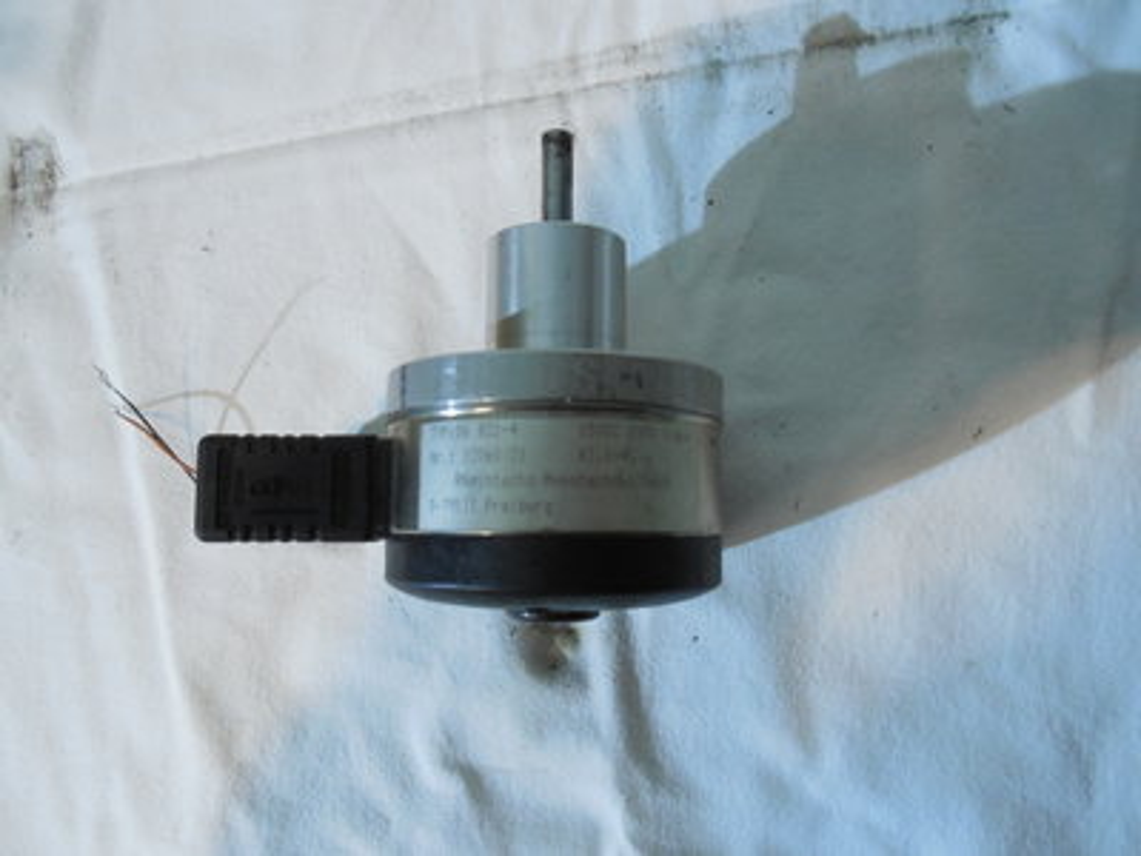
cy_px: 428
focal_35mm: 25
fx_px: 824
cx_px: 570
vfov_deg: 54.9
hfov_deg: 69.4
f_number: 3.3
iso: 360
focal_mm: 4.5
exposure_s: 1/30
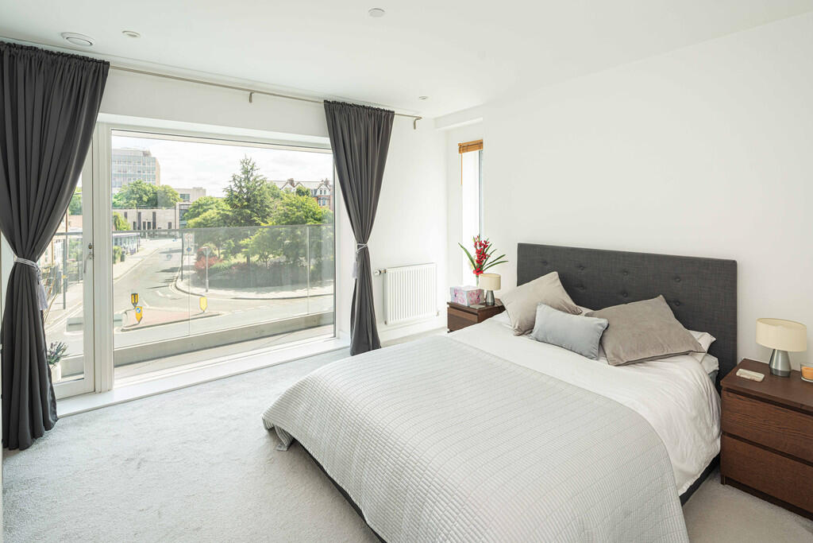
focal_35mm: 17
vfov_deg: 70.5
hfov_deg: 93.3
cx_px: 406
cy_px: 272
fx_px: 384
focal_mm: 17
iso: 250
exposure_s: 1/40
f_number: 8
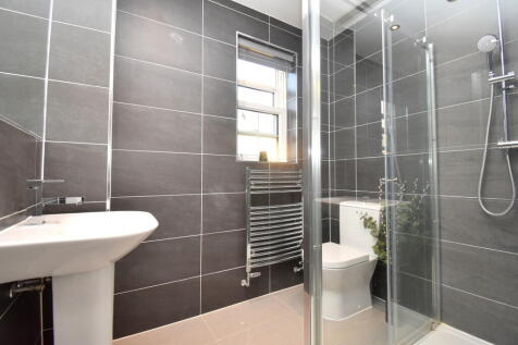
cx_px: 259
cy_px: 172
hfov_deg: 100.4
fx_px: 216
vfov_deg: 77.3
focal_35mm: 15
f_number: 4.5
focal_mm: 10
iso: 1250
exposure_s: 1/125
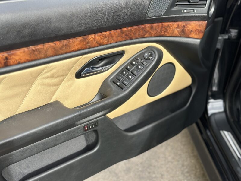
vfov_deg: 30.3
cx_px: 120
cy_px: 90
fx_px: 334
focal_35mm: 48
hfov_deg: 39.7
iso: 80
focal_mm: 6.86
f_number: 1.78
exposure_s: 1/756
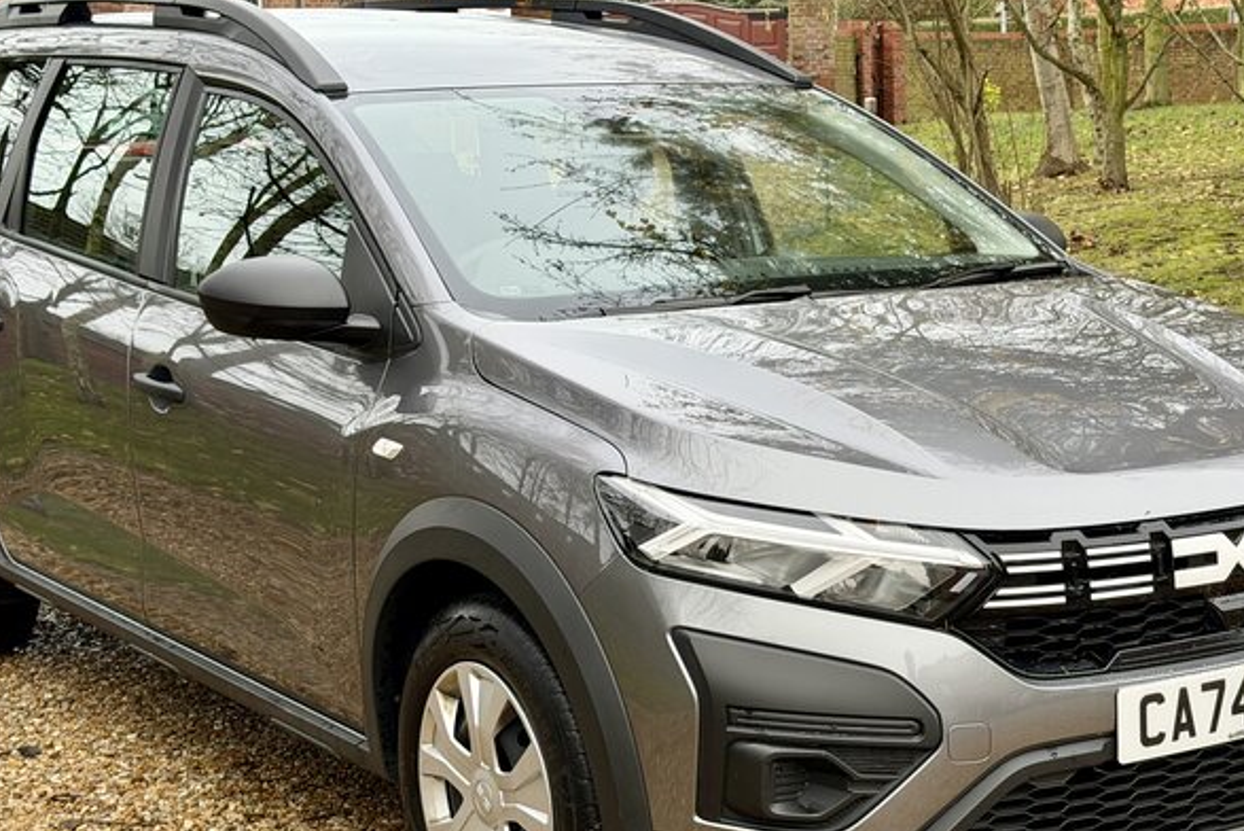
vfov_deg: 20.0
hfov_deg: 29.6
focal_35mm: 68
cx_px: 687
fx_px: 2351
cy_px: 553
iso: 64
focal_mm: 6.76
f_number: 1.78
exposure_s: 1/315
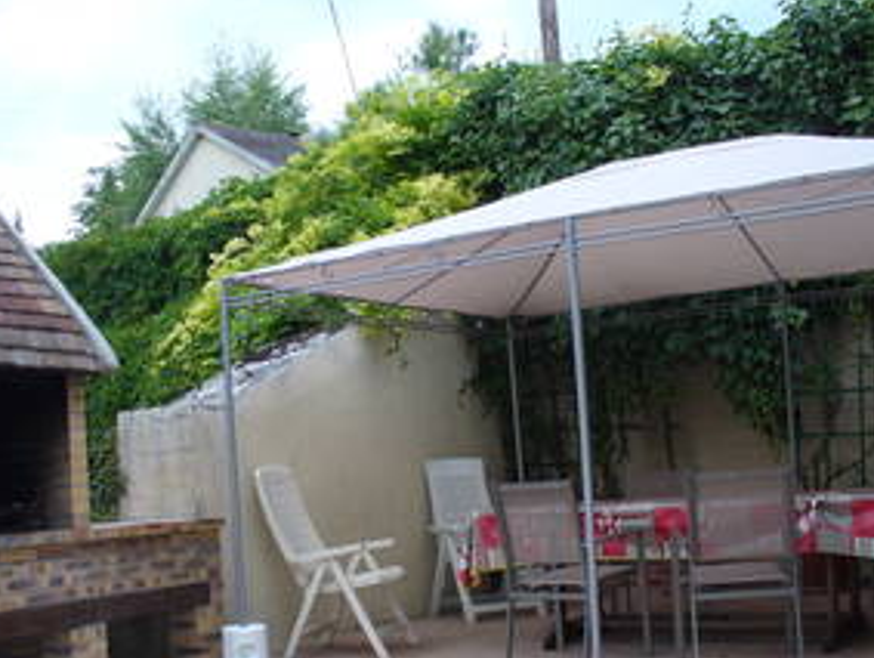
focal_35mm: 47
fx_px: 1188
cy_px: 386
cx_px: 420
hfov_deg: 40.4
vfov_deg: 30.9
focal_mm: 6.1
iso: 100
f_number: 2.8
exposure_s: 1/40
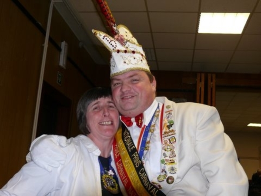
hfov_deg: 42.1
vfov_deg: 32.2
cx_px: 130
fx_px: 339
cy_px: 98
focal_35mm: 45
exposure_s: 1/30
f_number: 3.2
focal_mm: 9.5
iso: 100
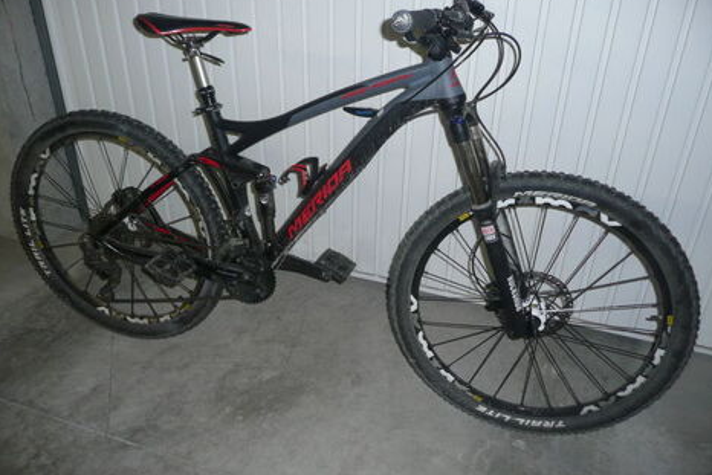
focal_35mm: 30
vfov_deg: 43.6
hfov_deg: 61.9
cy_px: 228
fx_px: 593
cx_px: 365
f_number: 3.3
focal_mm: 4.6
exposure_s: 1/30
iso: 125
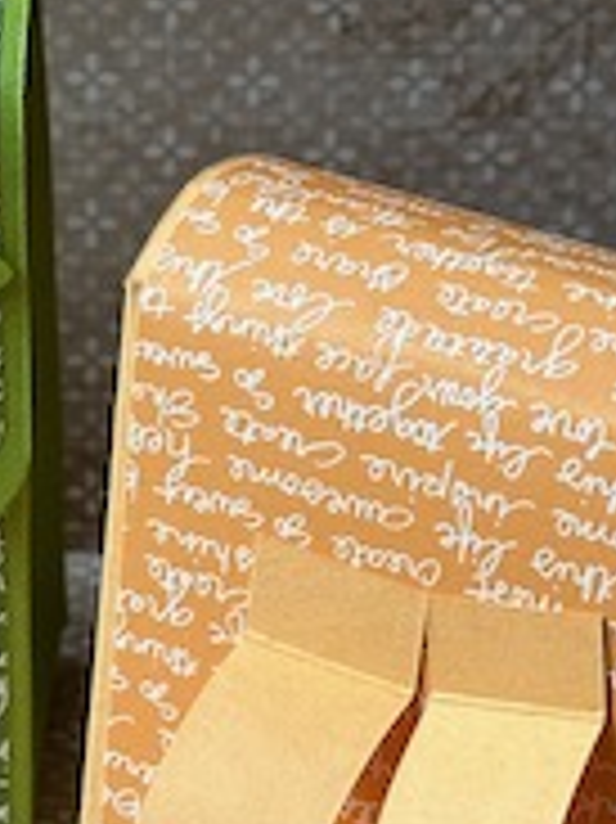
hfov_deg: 8.8
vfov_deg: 11.7
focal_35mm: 168
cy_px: 801
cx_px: 103
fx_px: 3991
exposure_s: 1/131
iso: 50
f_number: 1.78
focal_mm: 6.86
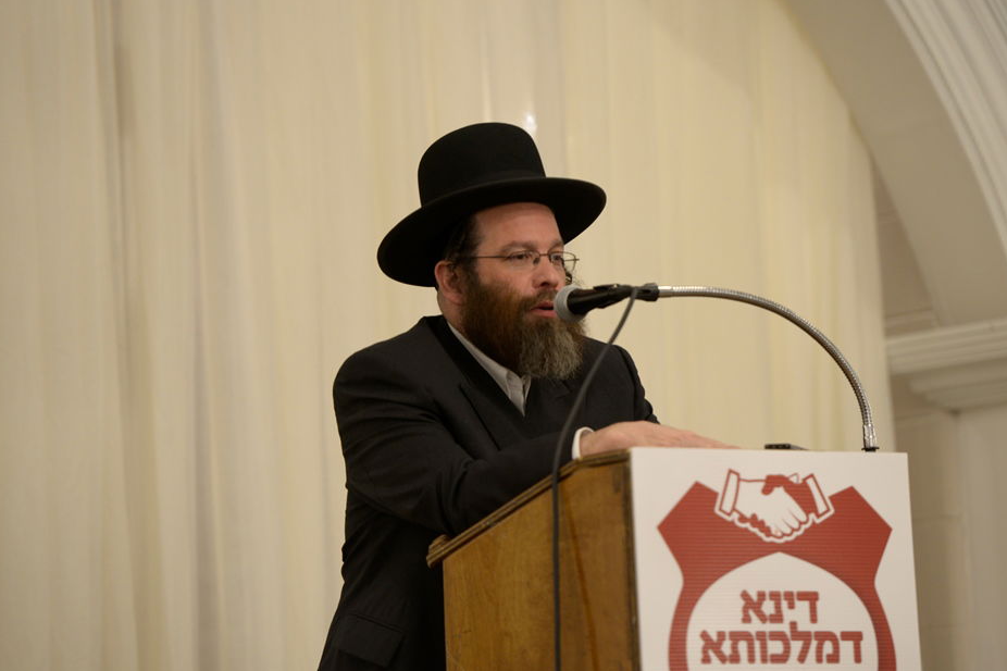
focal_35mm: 177
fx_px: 4950
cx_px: 531
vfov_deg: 7.8
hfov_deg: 11.6
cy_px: 333
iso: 1000
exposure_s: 1/100
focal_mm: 160
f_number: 2.8
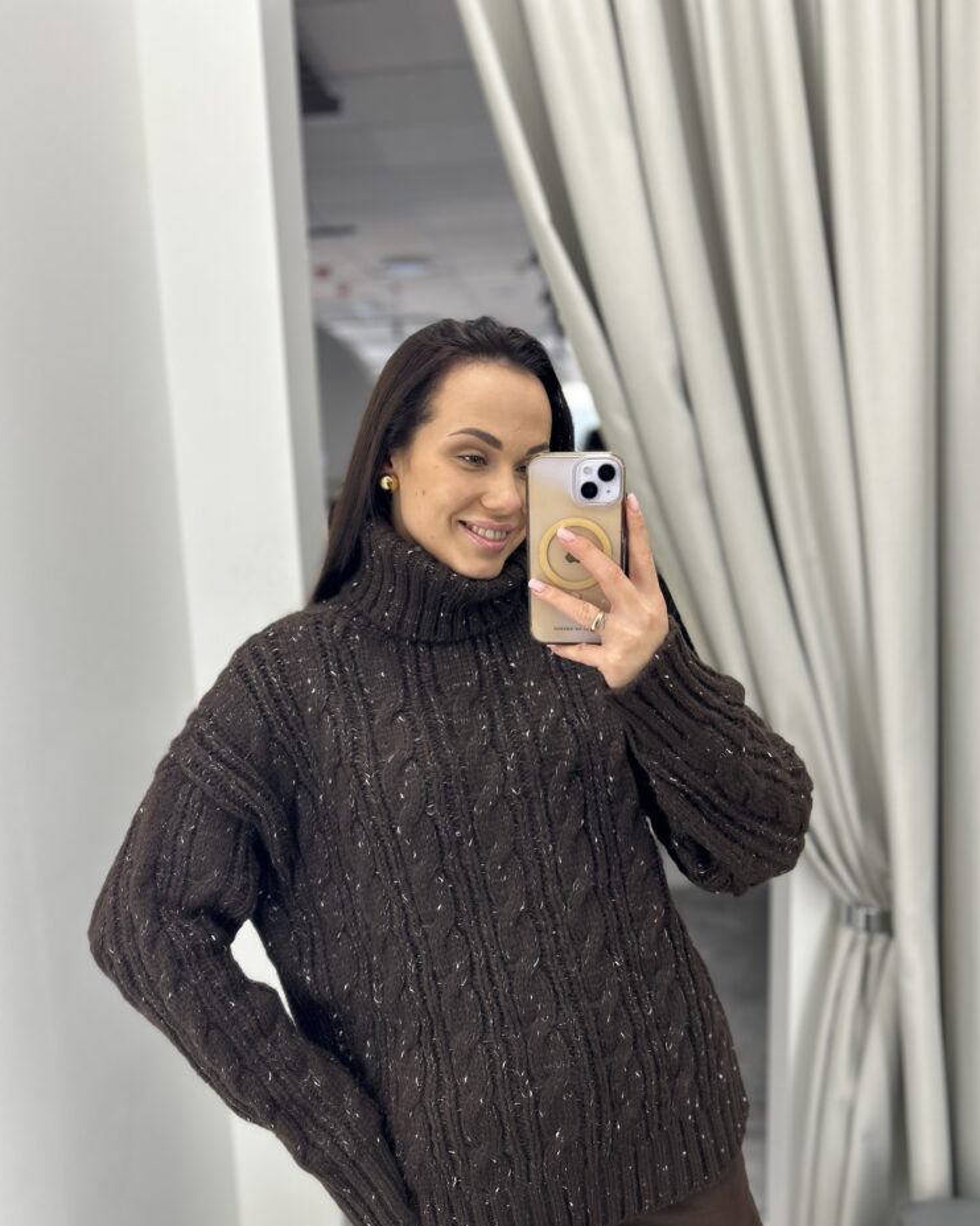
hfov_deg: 51.5
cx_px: 499
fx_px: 1015
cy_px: 675
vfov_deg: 62.1
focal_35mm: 28
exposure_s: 1/100
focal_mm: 5.7
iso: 64
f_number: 1.5
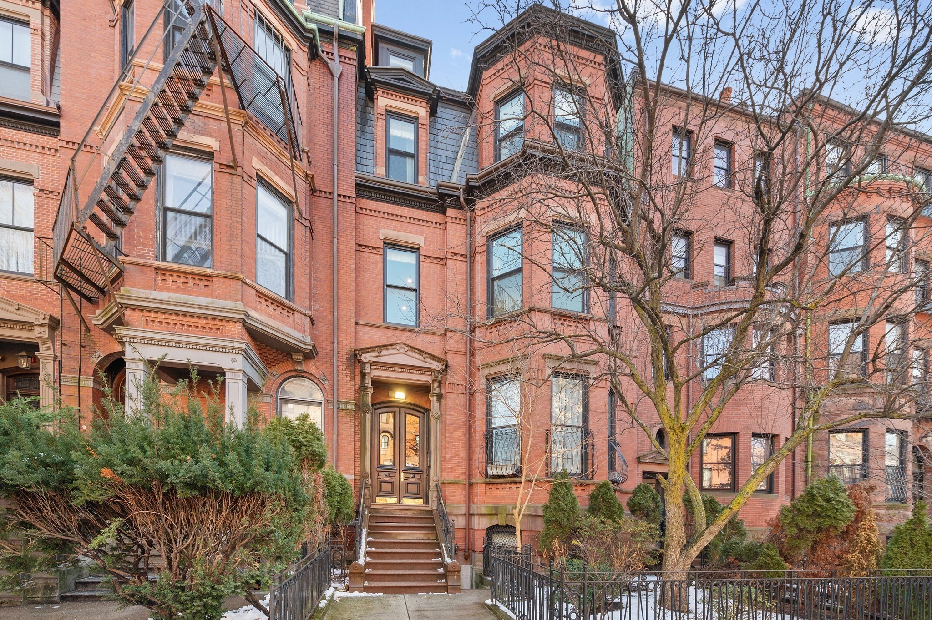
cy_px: 310
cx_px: 466
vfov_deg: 81.1
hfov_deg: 104.3
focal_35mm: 14
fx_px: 362
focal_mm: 14
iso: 400
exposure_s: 1/100
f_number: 8
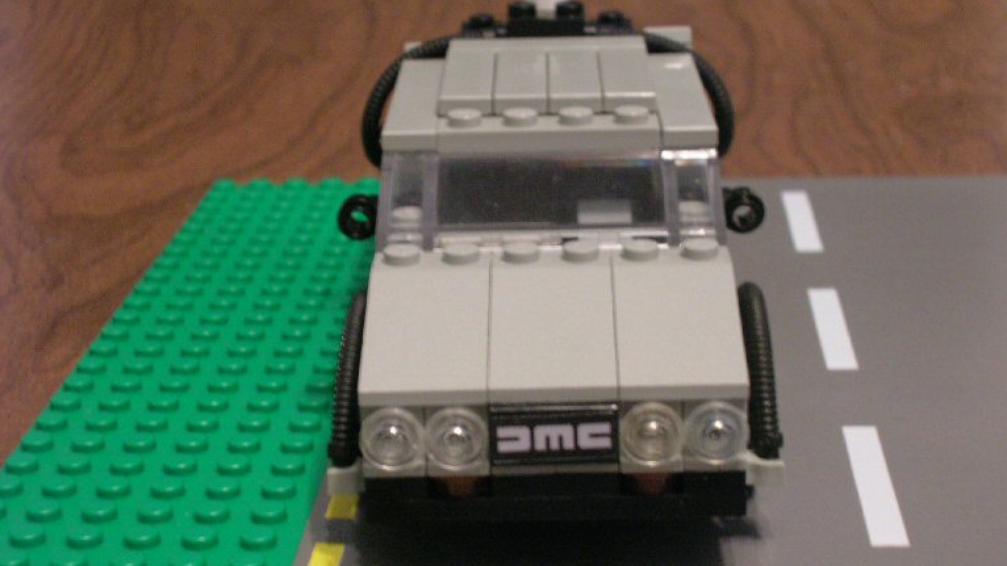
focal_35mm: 73
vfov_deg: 16.5
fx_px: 1949
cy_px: 317
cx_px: 505
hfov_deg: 29.0
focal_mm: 11
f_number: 3.8
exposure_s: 1/2.9
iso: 200
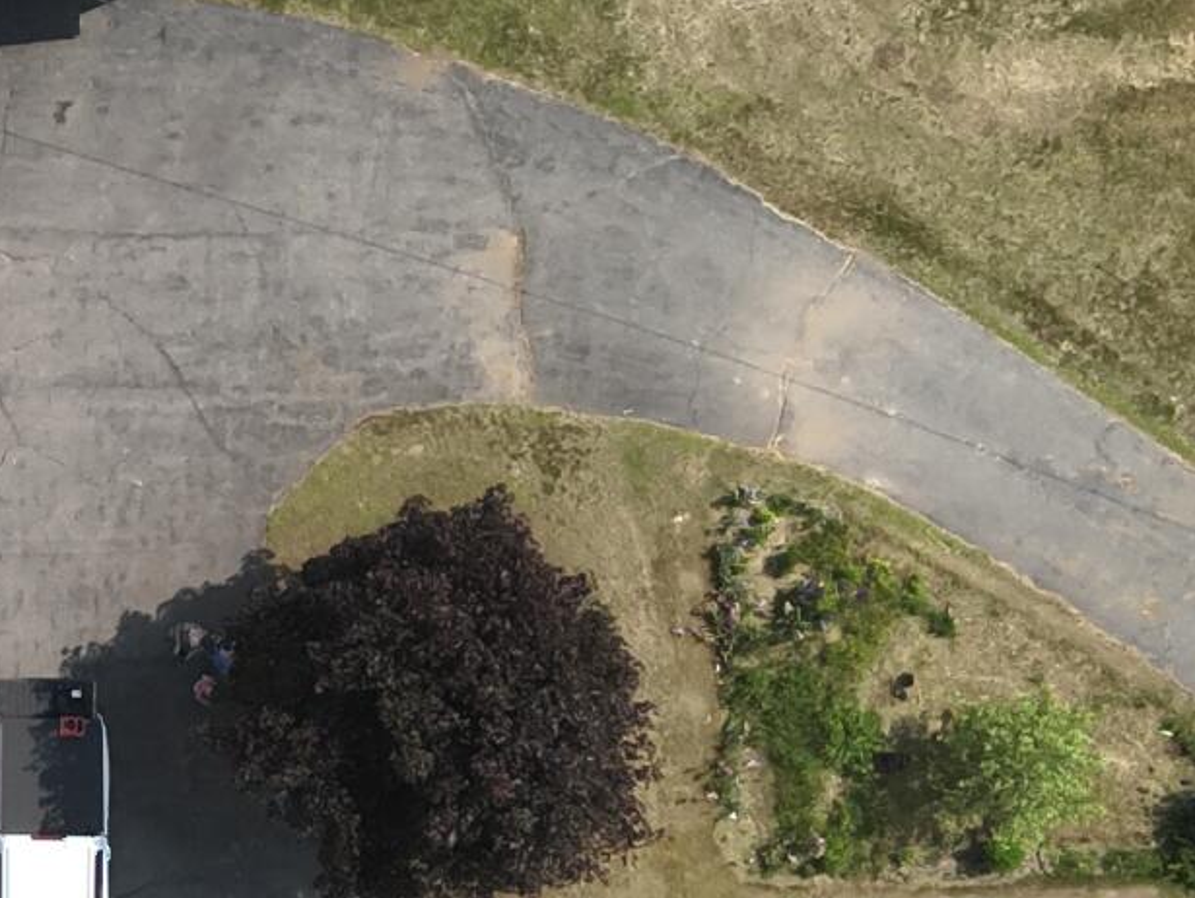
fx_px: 4041
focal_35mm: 117
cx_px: -177
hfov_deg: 16.2
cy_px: 599
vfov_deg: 12.7
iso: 100
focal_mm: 4.4
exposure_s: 1/1000
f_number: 2.8
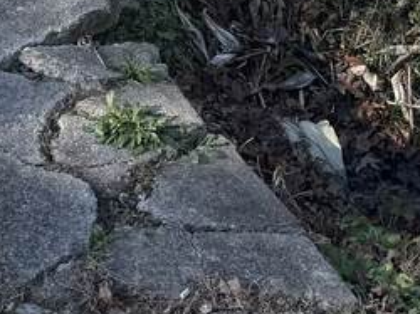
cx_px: 151
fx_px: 1491
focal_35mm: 123
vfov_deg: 10.6
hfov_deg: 16.0
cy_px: -401
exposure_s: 1/1395
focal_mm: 6.76
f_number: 1.78
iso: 80
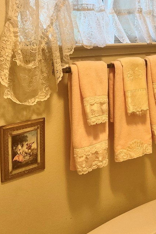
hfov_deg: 27.8
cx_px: 112
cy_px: 64
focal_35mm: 48
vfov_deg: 40.2
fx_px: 312
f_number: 1.8
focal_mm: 3
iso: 100
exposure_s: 1/60
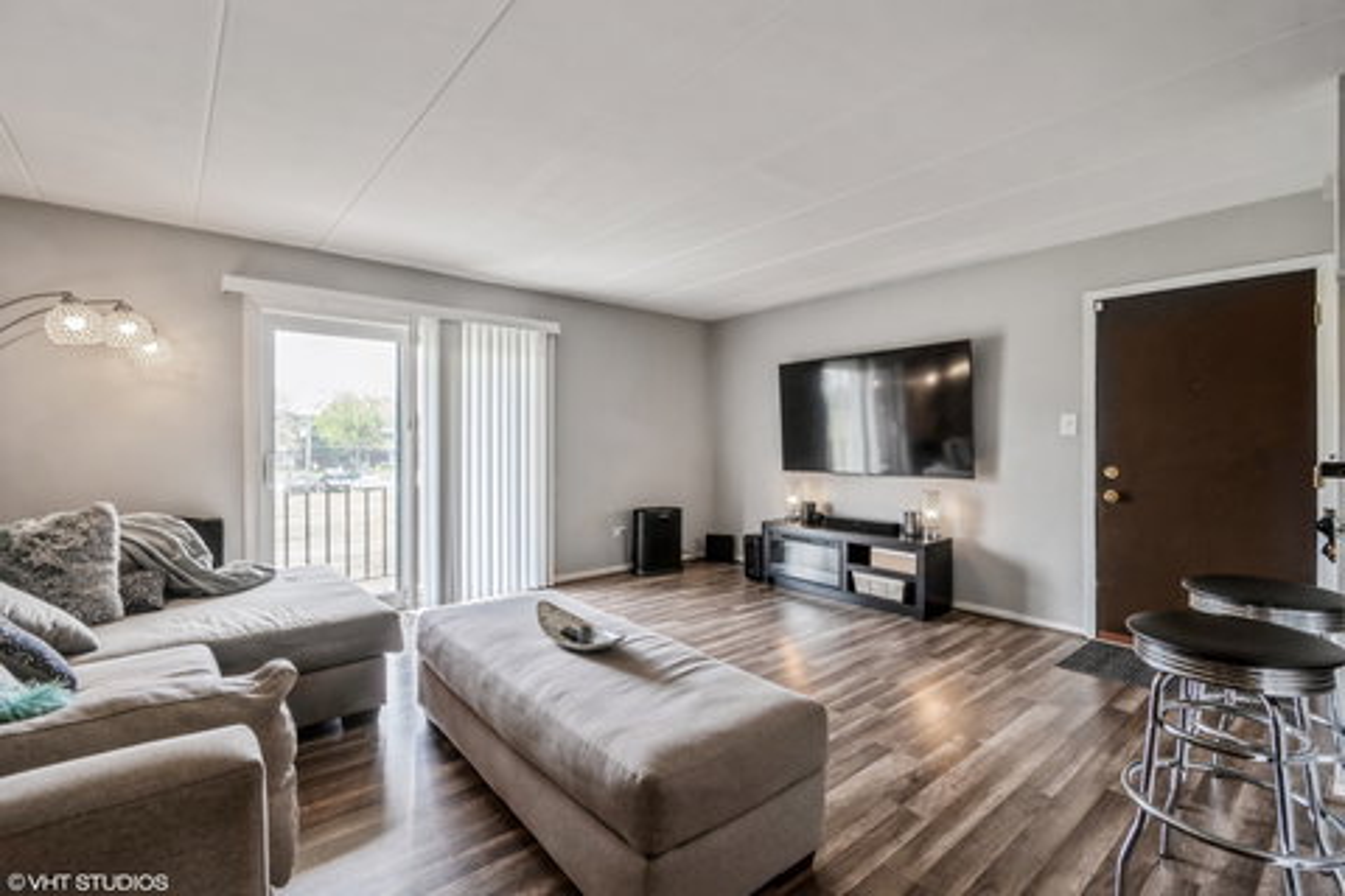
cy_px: 448
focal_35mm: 15
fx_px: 560
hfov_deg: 100.4
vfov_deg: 77.3
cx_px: 672
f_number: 7.1
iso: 100
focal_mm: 10
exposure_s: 1/8
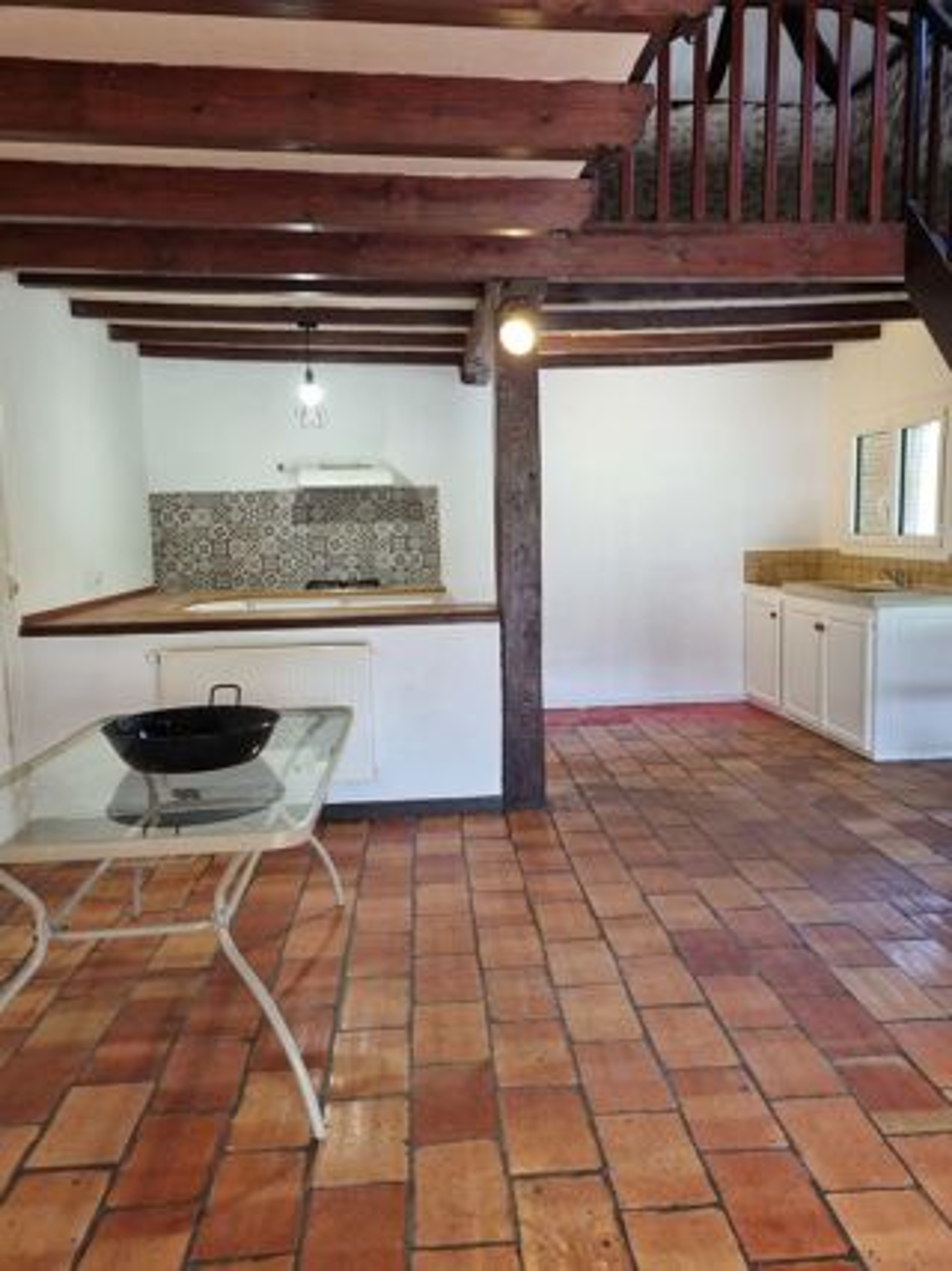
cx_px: 476
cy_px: 636
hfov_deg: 53.0
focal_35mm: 26
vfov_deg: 67.3
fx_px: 954
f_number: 1.8
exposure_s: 1/50
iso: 250
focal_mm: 5.4
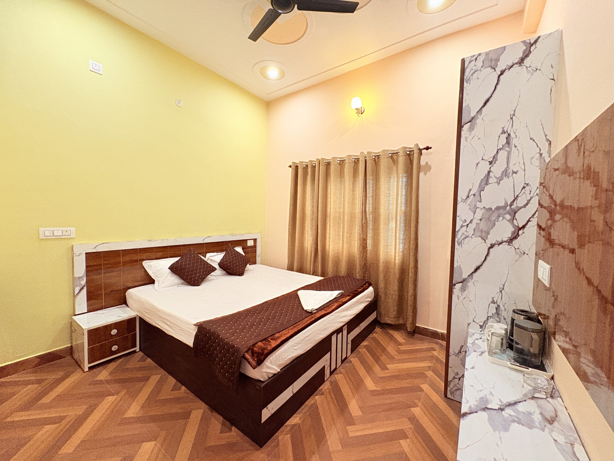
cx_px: 307
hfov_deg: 102.1
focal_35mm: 14
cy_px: 230
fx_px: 248
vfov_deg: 85.7
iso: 400
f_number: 2.2
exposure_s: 1/50
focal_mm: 2.22
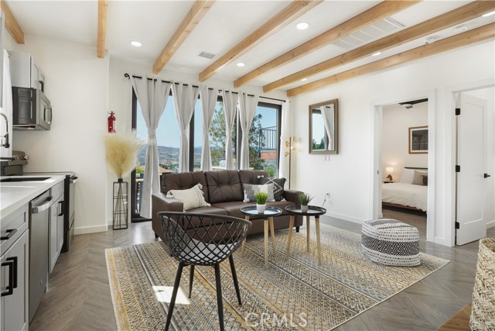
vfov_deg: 72.1
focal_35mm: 16
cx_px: 248
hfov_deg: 95.0
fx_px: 227
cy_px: 166
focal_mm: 11
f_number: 6.3
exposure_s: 1/200
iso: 400
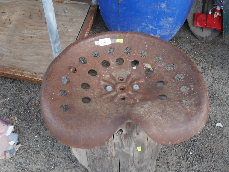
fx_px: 318
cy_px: 86
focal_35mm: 48
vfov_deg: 30.3
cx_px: 114
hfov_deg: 39.6
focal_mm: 24
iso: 200
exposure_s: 1/125
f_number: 6.3
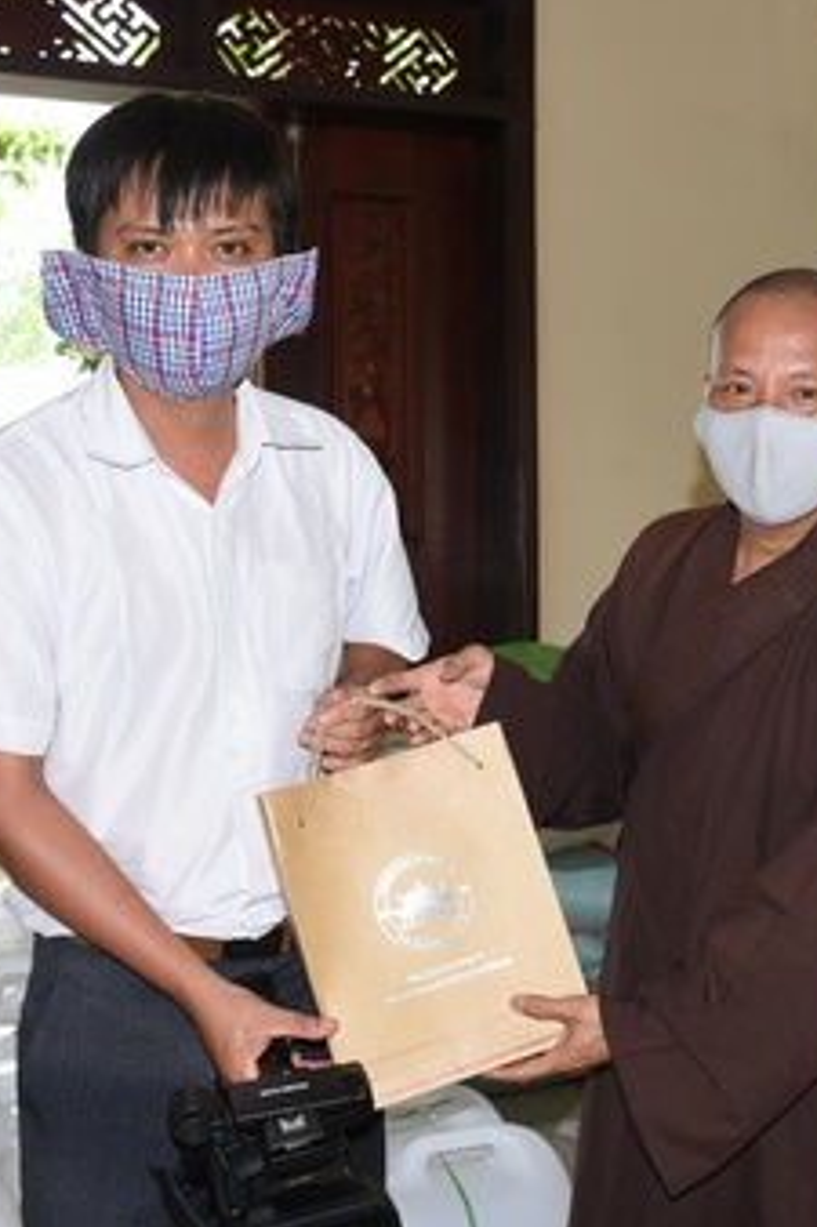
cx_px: 541
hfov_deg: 25.8
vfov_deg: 38.2
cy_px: 599
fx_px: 1772
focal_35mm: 52
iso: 250
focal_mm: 27
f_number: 5.6
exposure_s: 1/80
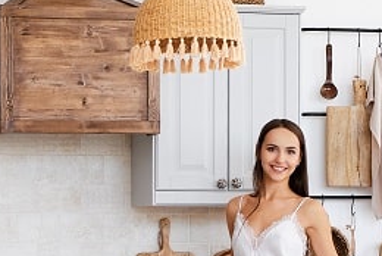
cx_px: 93
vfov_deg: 11.3
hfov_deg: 16.8
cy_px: 221
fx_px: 1285
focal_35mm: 121
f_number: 4
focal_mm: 23
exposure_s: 1/60
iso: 400
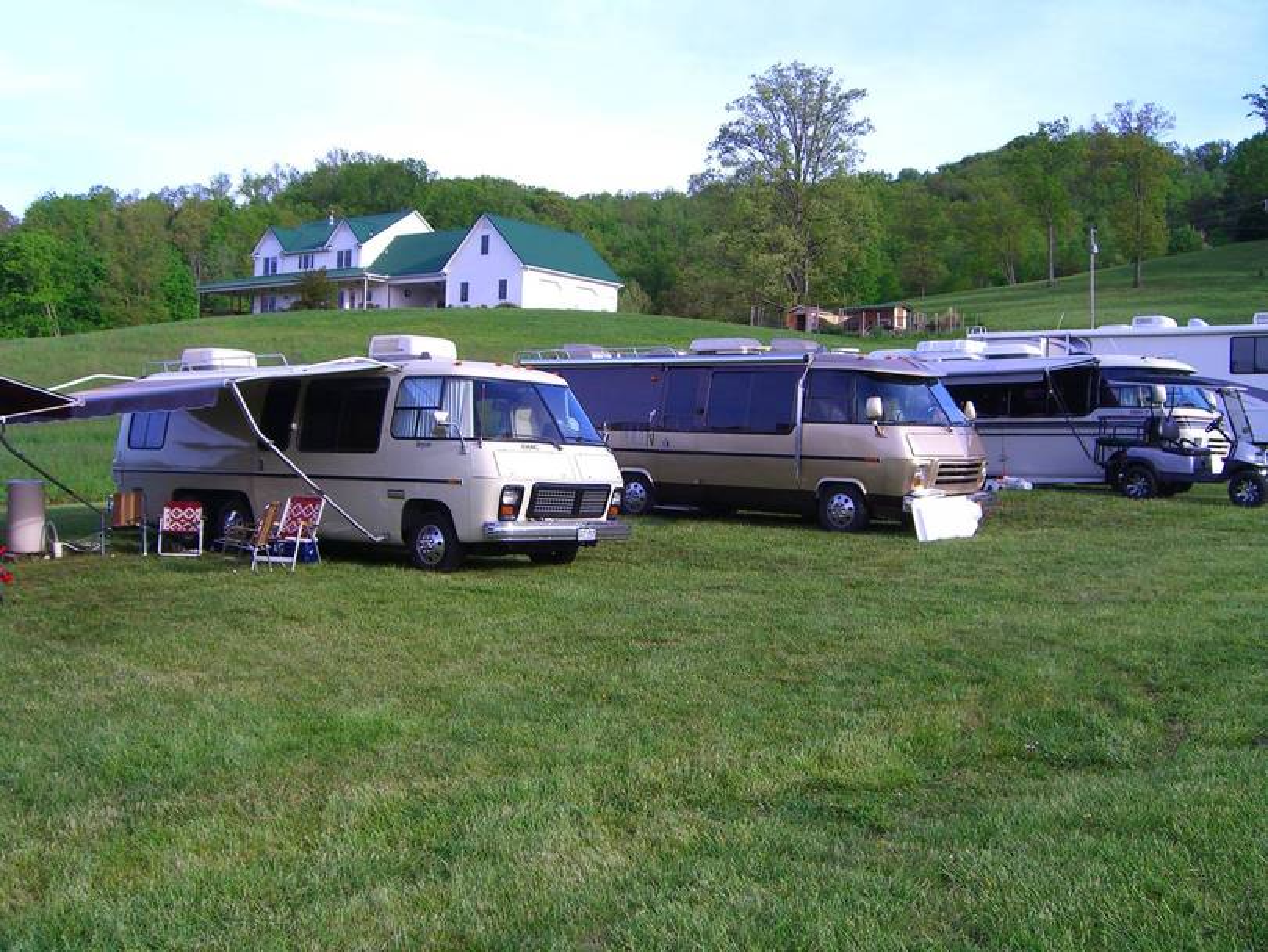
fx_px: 1392
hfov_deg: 49.0
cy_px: 476
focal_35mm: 38
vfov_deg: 37.7
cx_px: 634
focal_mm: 7.9
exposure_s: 1/320
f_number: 4
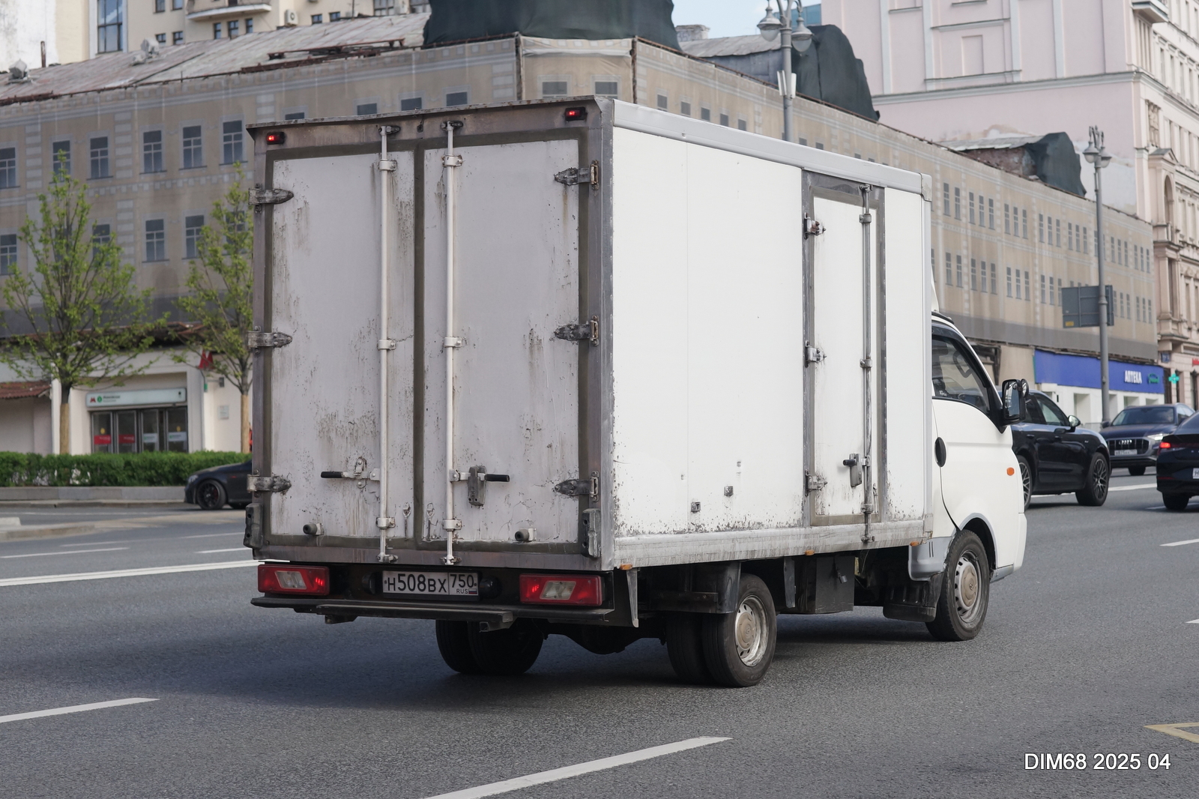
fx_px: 1665
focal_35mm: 50
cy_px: 400
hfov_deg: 39.6
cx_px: 600
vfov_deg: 27.0
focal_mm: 50
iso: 500
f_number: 5
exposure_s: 1/1250
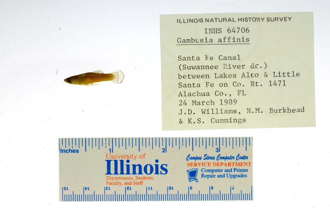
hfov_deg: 33.4
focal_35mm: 60
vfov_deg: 22.6
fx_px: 550
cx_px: 165
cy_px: 110
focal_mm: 60
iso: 100
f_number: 10
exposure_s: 1/200
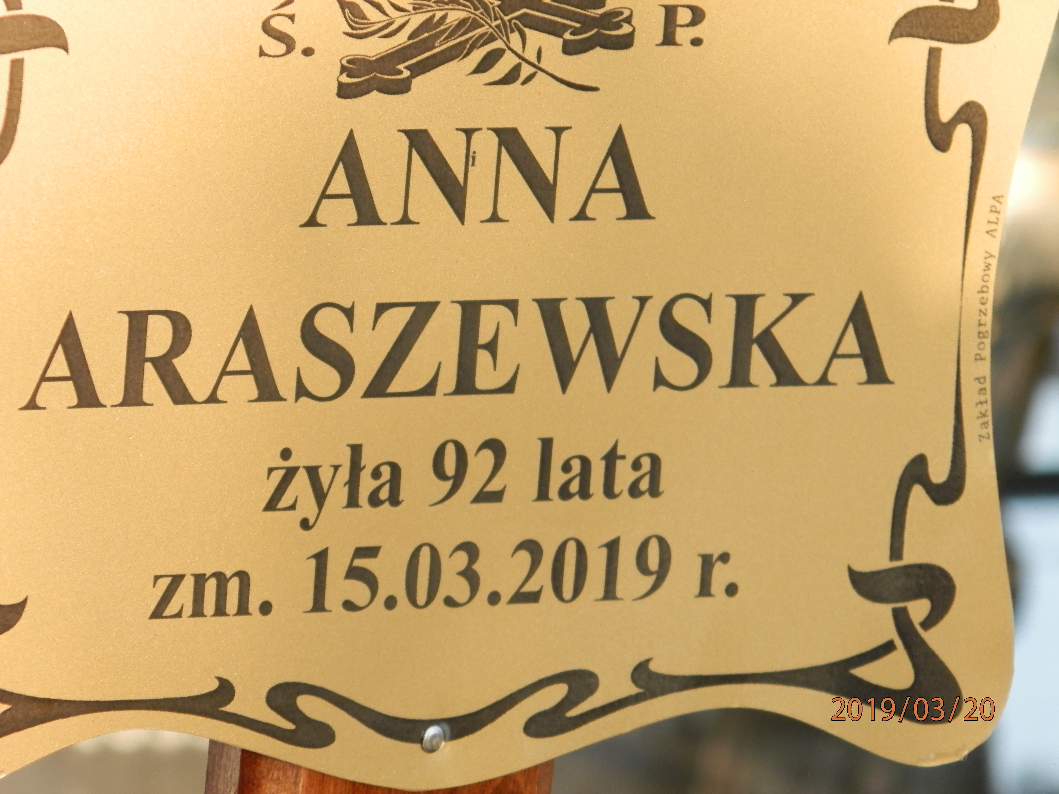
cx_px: 530
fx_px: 12145
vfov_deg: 3.7
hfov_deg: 5.0
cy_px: 397
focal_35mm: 397
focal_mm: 70.9
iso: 200
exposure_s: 1/80
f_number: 5.7
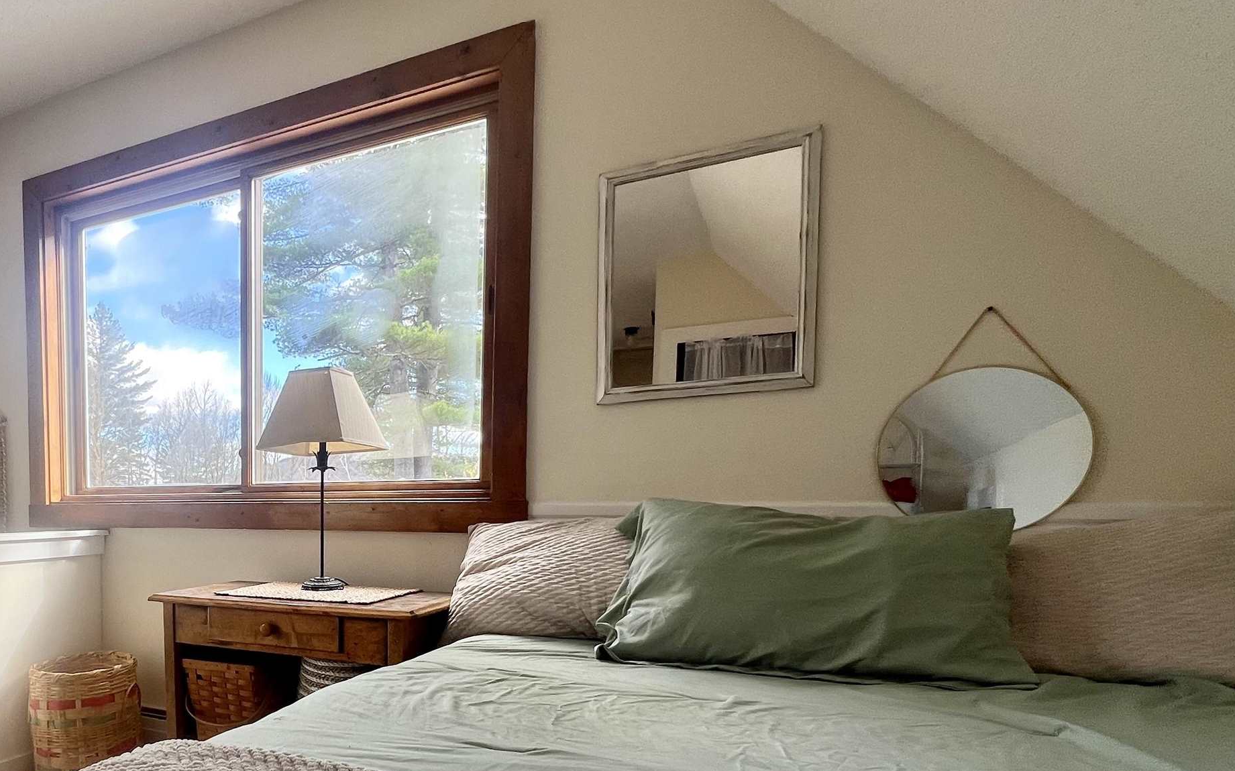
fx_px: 774
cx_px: 298
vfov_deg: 50.6
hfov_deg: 71.5
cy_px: 587
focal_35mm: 23
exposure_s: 1/101
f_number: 1.8
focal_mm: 1.57
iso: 32
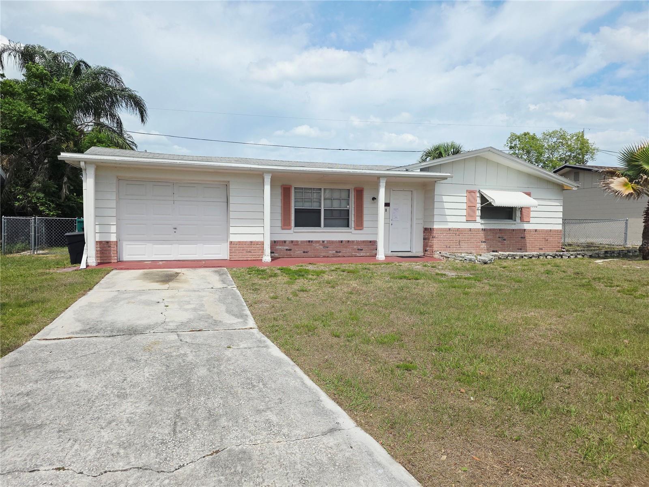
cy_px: 244
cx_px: 324
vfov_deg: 58.9
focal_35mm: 23
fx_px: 431
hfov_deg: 73.9
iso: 64
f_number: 1.7
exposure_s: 1/7944
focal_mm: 6.25
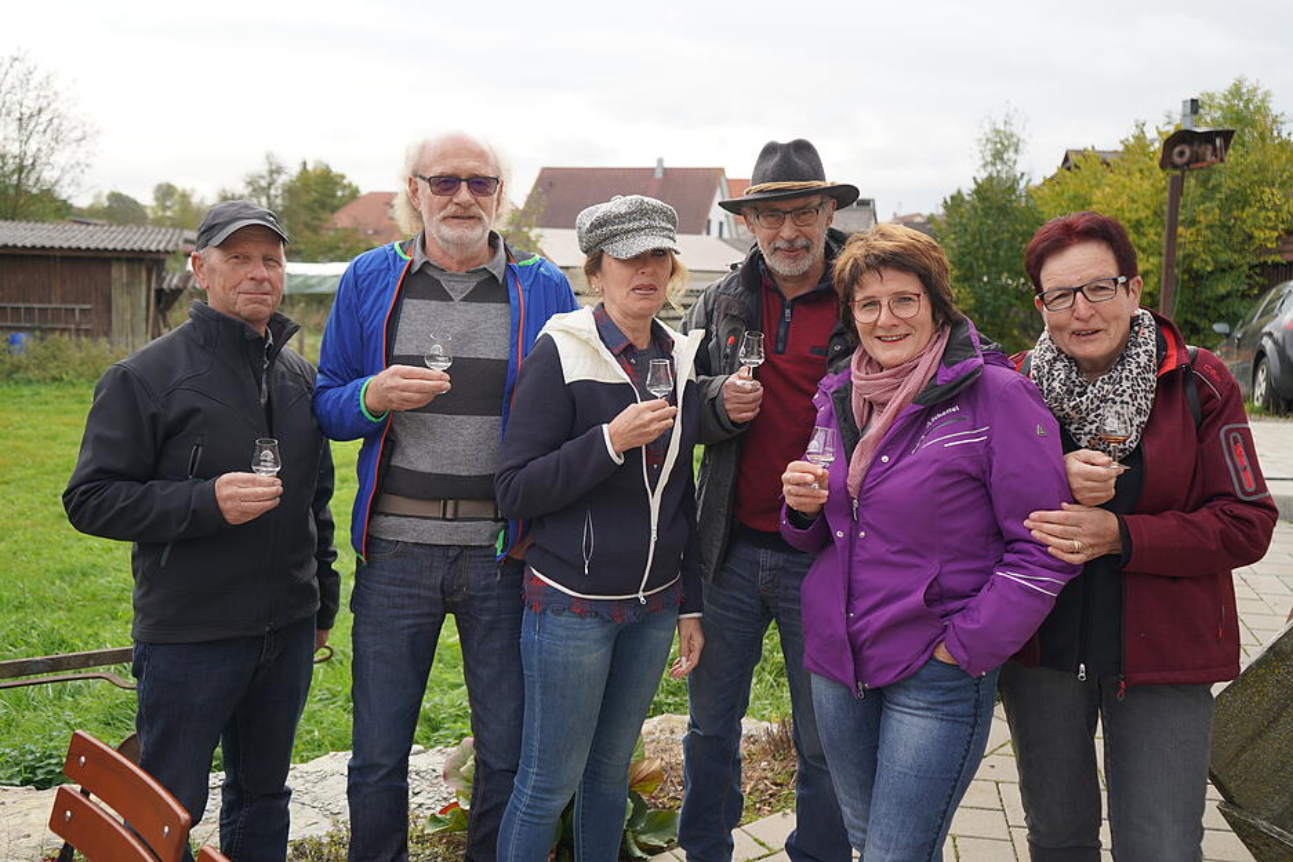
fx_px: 1114
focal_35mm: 31
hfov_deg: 60.3
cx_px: 646
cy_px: 431
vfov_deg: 42.3
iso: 100
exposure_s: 1/200
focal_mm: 31
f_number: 4
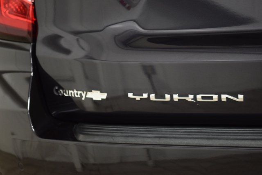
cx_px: 131
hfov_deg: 19.5
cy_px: 88
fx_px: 764
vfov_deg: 13.0
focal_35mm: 105
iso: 1600
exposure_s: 1/50
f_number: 2.8
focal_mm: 70
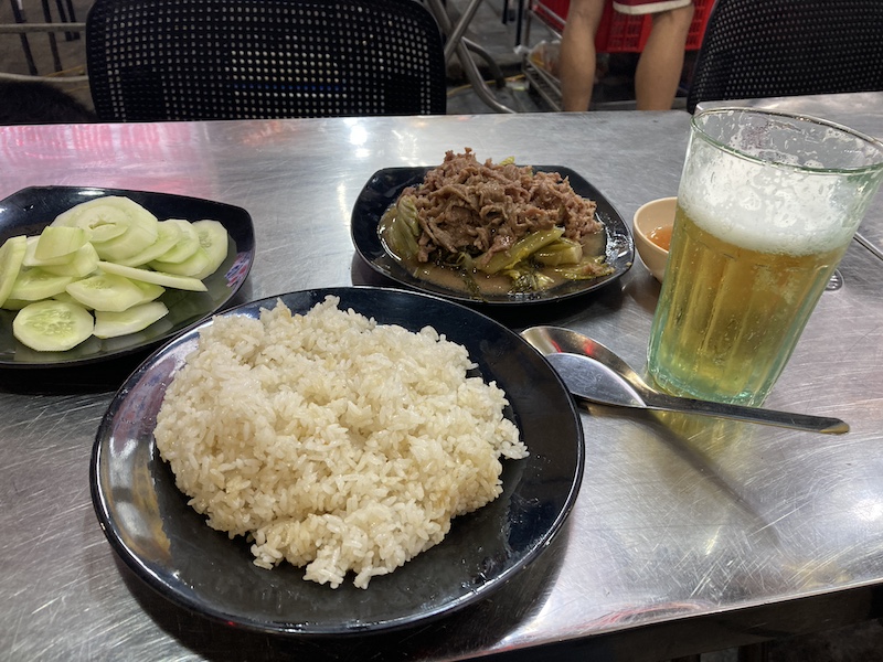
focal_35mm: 28
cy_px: 331
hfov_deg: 63.4
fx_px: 714
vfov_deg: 49.7
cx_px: 442
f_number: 1.8
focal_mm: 3.99
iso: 80
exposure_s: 1/76
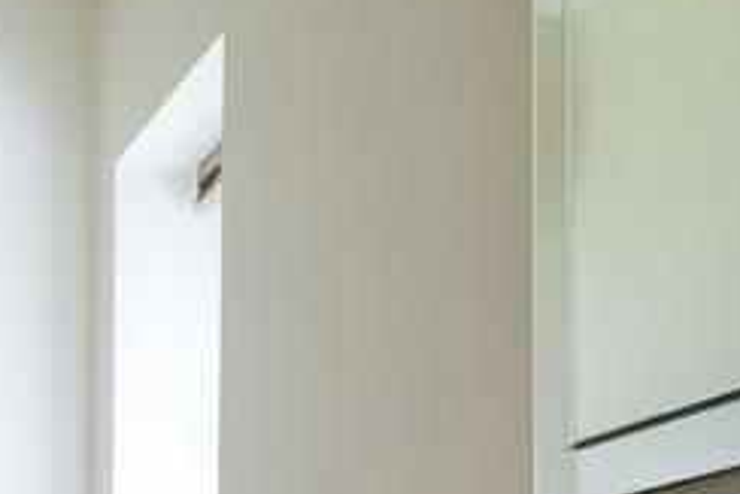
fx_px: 1296
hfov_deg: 30.5
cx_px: 76
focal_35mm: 63
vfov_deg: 18.4
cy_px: 802
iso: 160
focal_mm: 10.3
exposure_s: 1/3
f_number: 7.1
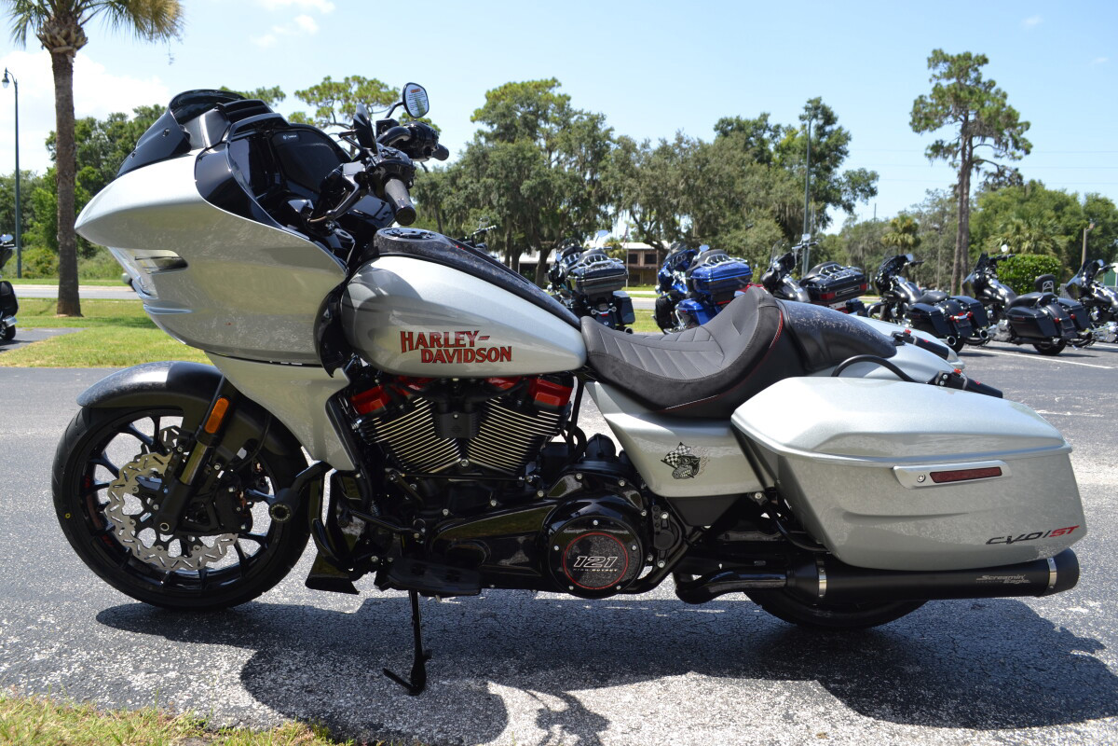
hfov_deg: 61.9
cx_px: 559
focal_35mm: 30
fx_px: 932
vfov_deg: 43.6
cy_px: 373
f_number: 7.1
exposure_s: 1/200
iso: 100
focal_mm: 20
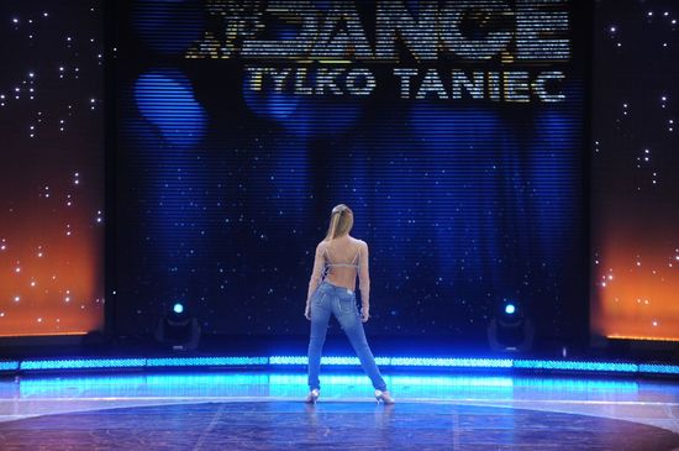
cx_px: 340
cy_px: 226
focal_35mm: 200
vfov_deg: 6.8
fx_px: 3767
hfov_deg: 10.3
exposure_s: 1/250
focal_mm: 200
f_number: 3.5
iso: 2500
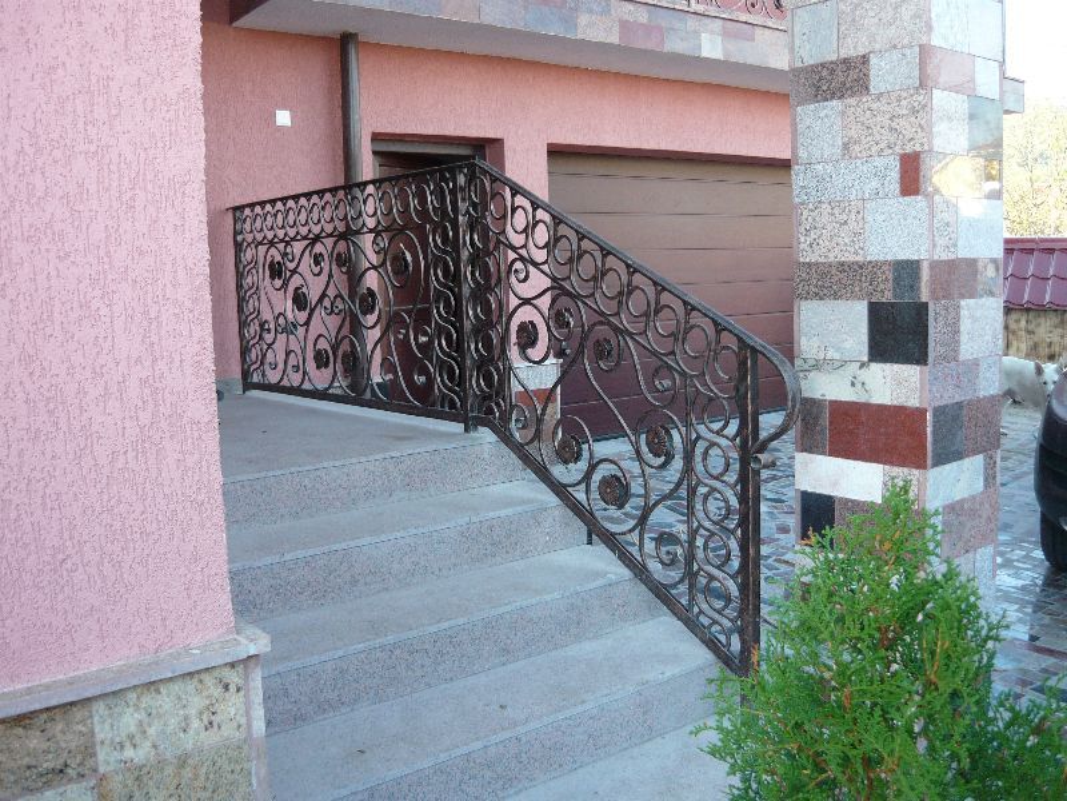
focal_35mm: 33
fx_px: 1017
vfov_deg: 42.9
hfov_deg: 55.4
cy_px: 400
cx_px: 534
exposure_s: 1/100
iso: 100
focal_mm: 5.5
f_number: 2.8
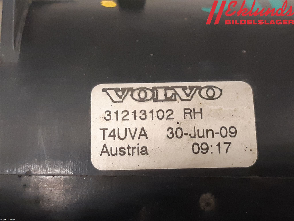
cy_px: 110
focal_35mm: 26
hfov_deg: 67.3
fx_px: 221
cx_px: 147
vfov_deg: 53.1
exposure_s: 1/50
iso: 320
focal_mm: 3.93
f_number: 1.7
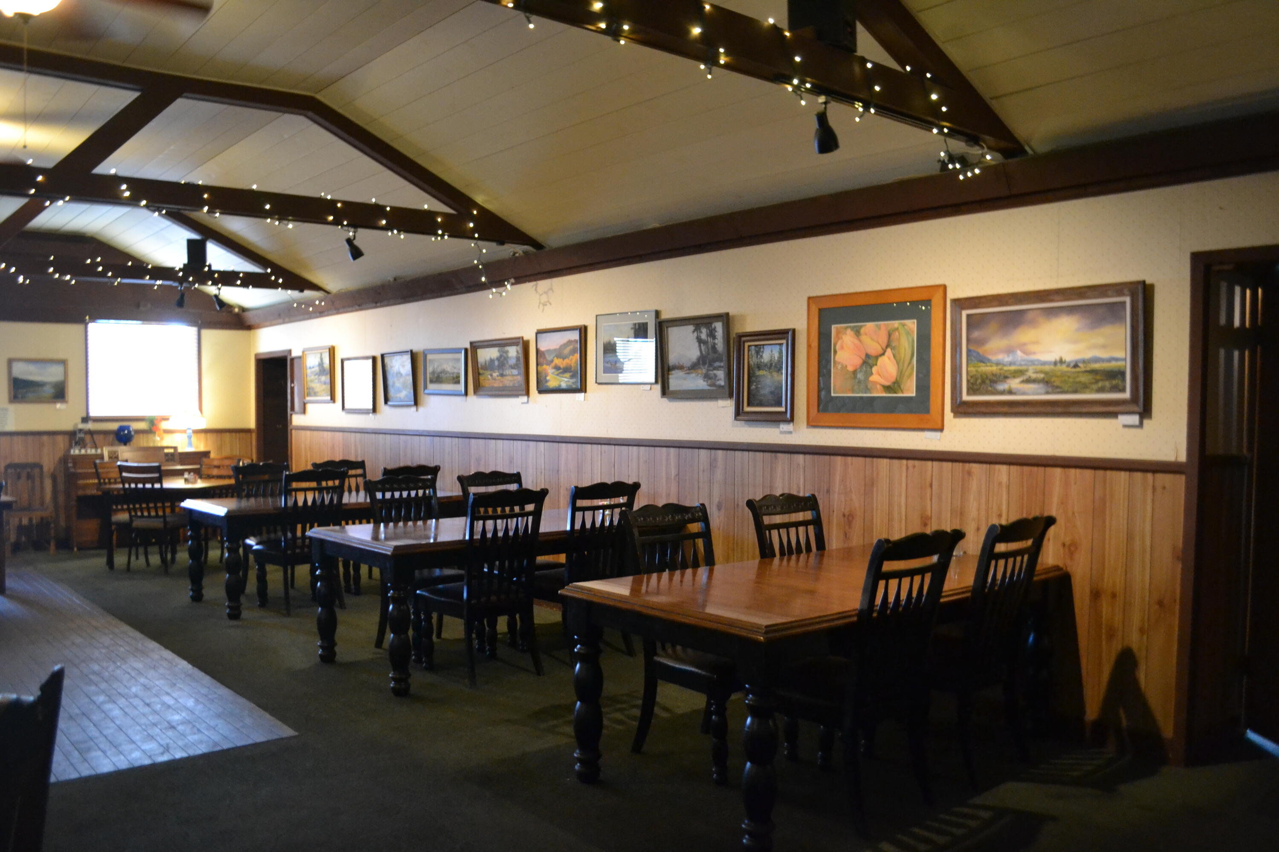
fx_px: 959
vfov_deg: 47.9
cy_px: 426
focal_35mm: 27
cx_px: 640
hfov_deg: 67.4
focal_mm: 18
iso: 2500
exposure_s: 1/15
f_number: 3.5
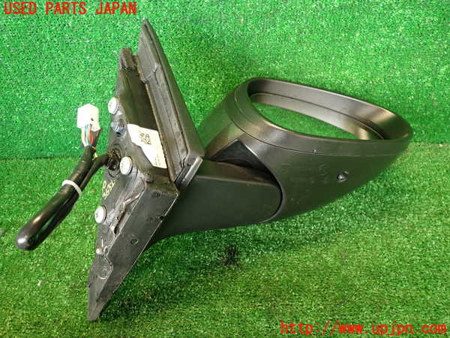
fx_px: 325
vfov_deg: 54.9
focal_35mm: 25
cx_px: 225
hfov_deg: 69.4
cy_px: 169
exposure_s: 1/30
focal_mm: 4.5
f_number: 2
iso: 250
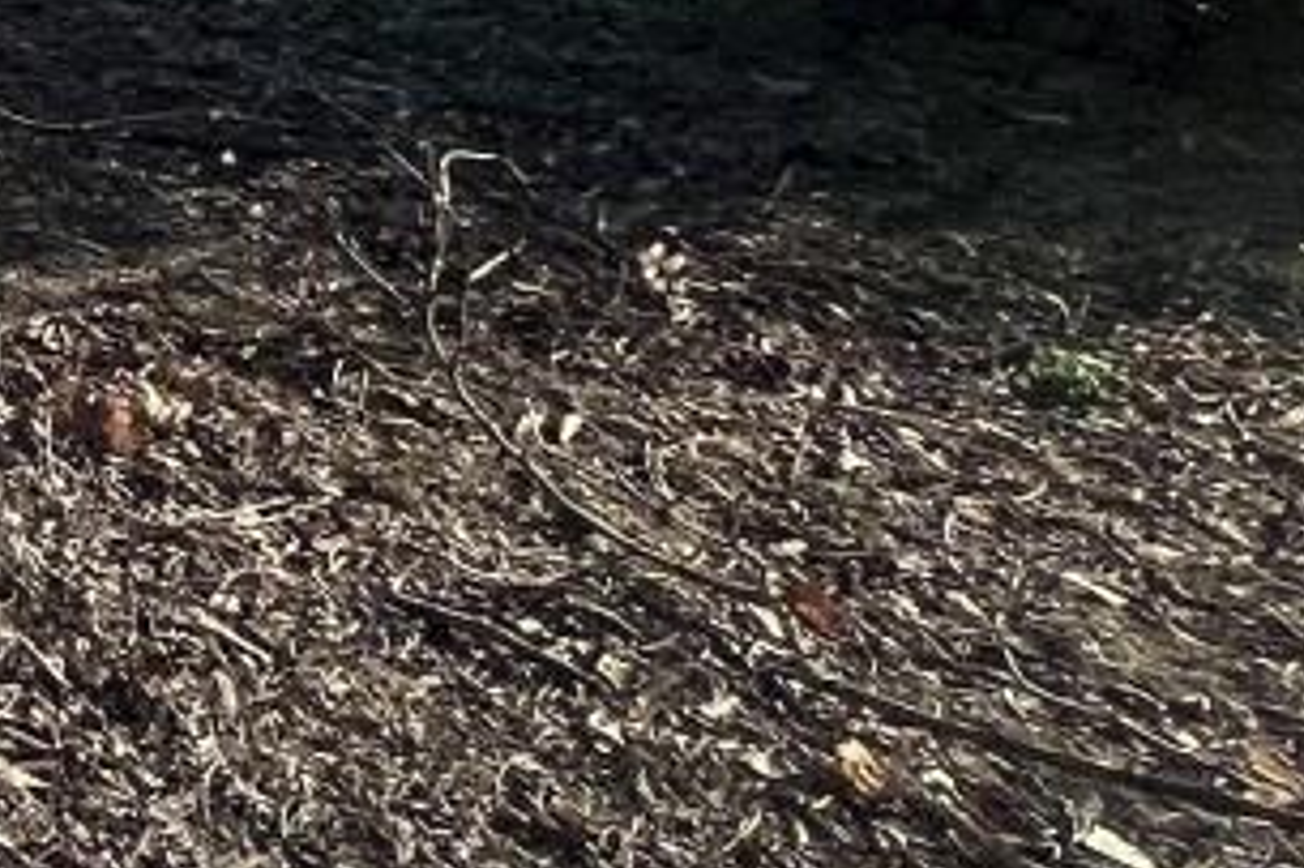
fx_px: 2570
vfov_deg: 15.5
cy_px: -834
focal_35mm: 71
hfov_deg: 16.5
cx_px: -1608
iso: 32
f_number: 1.8
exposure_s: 1/815
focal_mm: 1.57
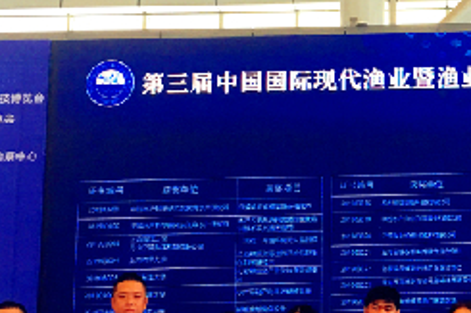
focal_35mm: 75
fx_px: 981
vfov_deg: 18.0
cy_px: 243
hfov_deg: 25.4
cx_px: 492
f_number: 2.2
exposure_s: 1/33
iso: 50
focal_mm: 4.15
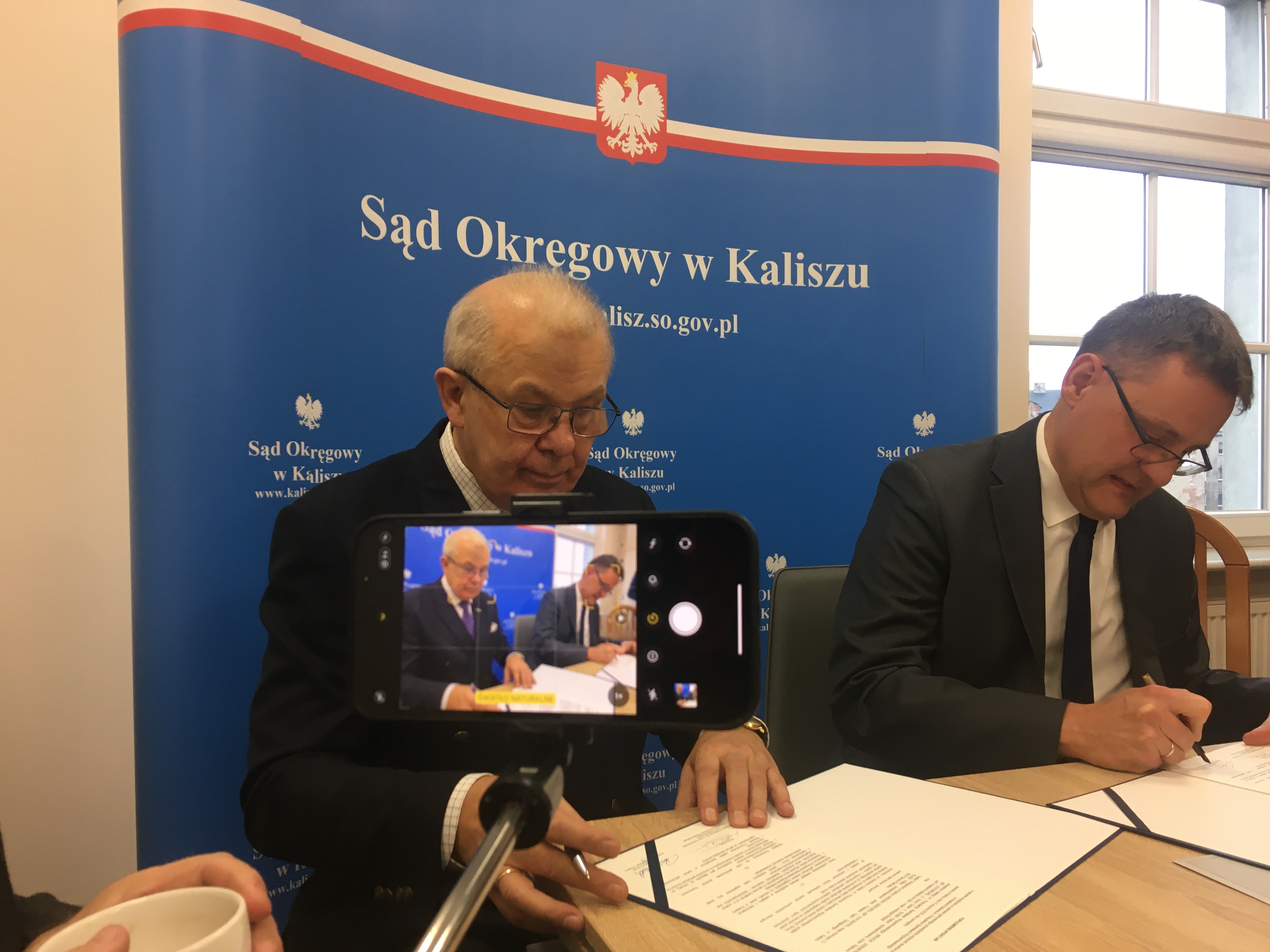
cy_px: 476
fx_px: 1064
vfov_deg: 48.2
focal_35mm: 29
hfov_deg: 61.7
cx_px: 635
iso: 64
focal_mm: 4.15
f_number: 2.2
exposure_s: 1/33
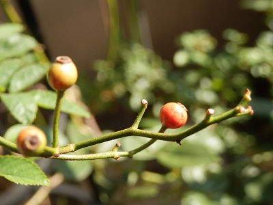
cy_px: 102
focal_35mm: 66
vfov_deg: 22.3
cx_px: 136
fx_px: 521
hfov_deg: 29.4
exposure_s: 1/160
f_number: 4.4
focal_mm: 11.9
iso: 80
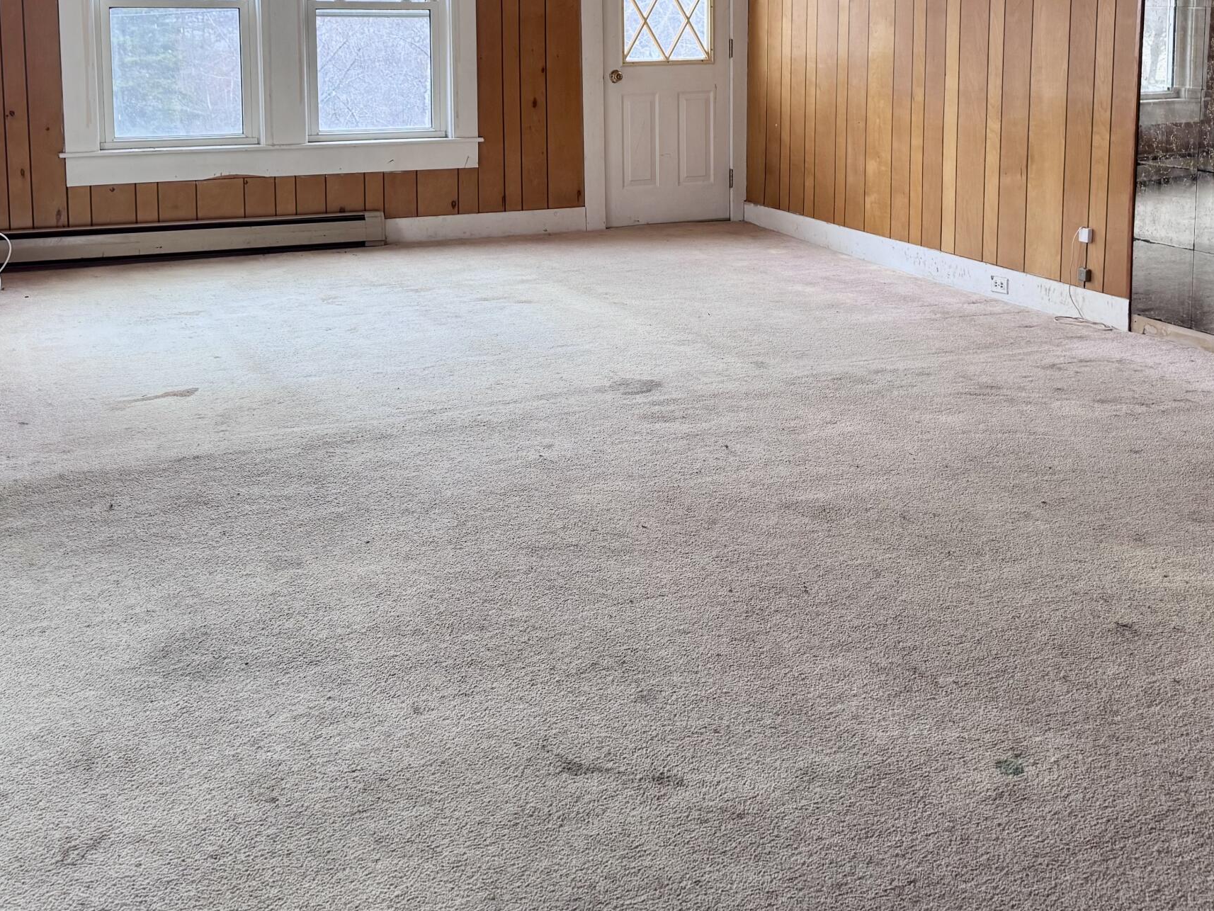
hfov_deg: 44.8
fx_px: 1473
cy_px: 173
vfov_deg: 33.3
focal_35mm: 42
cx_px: 642
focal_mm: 6.76
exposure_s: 1/121
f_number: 1.78
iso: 160
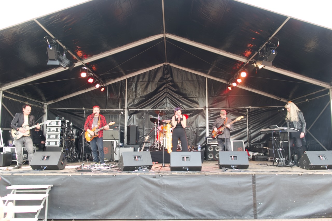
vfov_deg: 46.4
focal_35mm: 28
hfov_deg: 65.5
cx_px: 166
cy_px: 110
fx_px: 258
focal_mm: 10.18
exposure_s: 1/50
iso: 100
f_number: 2.8
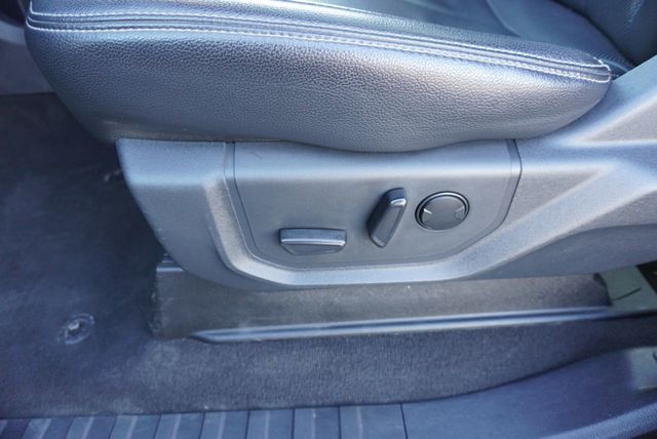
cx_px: 328
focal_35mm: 24
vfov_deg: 53.2
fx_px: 438
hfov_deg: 73.7
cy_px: 220
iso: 1000
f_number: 3.5
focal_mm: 16
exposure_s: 1/60
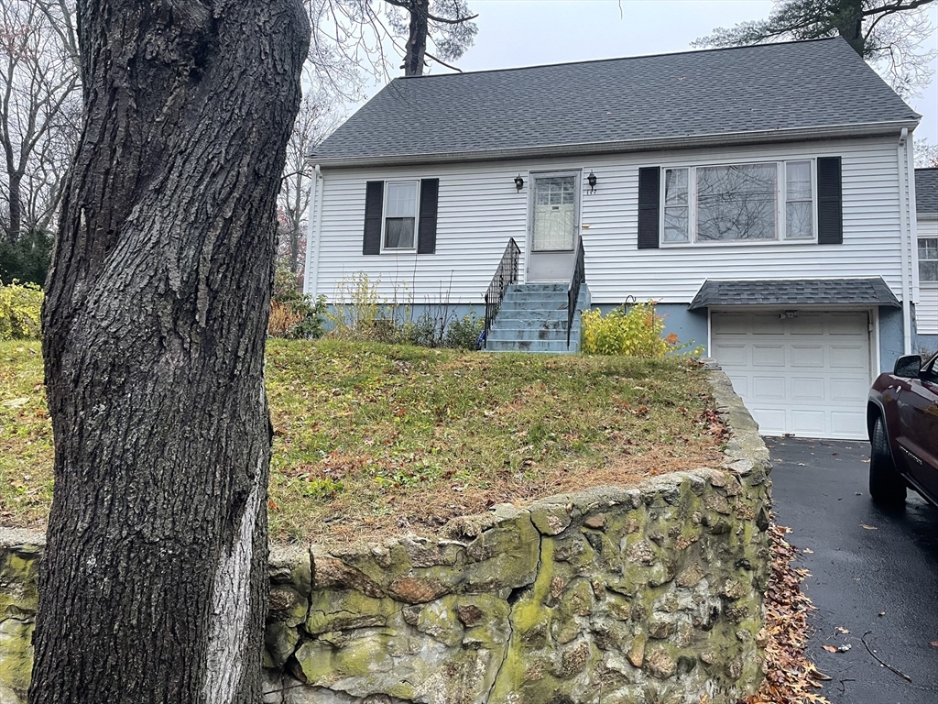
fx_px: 705
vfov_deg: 53.1
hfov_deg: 67.3
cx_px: 469
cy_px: 352
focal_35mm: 26
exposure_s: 1/74
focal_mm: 4.2
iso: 125
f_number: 1.6
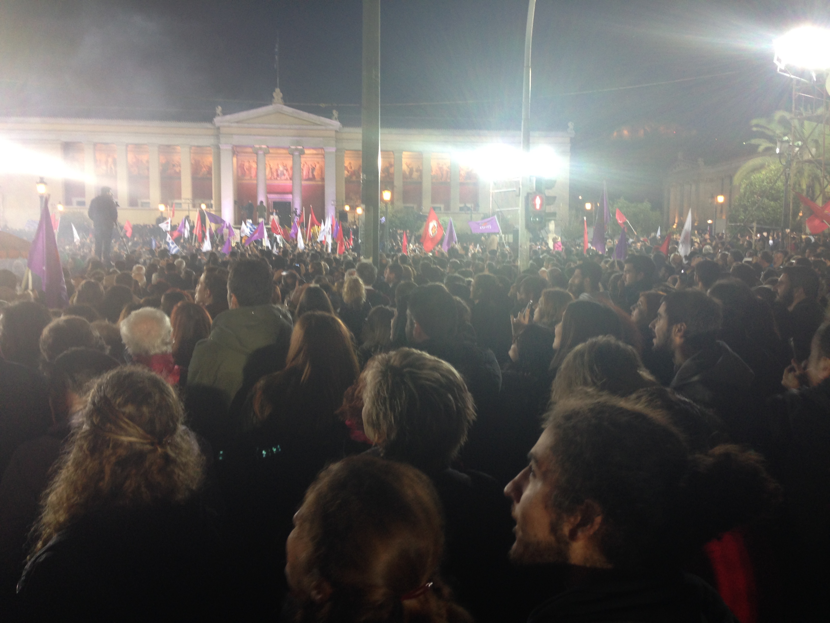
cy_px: 312
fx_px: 791
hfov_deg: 55.4
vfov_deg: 42.9
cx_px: 415
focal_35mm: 33
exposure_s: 1/20
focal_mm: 4.12
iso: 64
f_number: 2.4
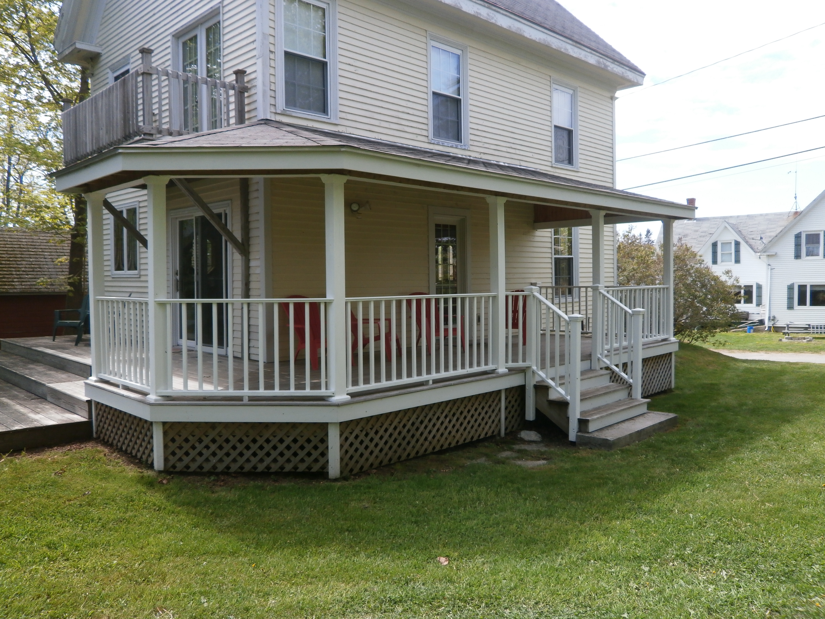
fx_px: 620
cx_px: 412
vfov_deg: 53.1
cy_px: 310
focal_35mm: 26
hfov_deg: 67.3
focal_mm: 4.7
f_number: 2.8
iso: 100
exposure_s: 1/500
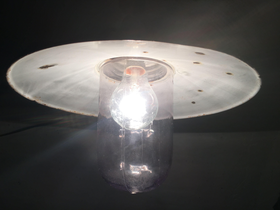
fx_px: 235
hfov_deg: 61.7
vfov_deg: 48.2
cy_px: 105
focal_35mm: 29
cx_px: 140
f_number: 2.2
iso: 25
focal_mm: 4.15
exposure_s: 1/130
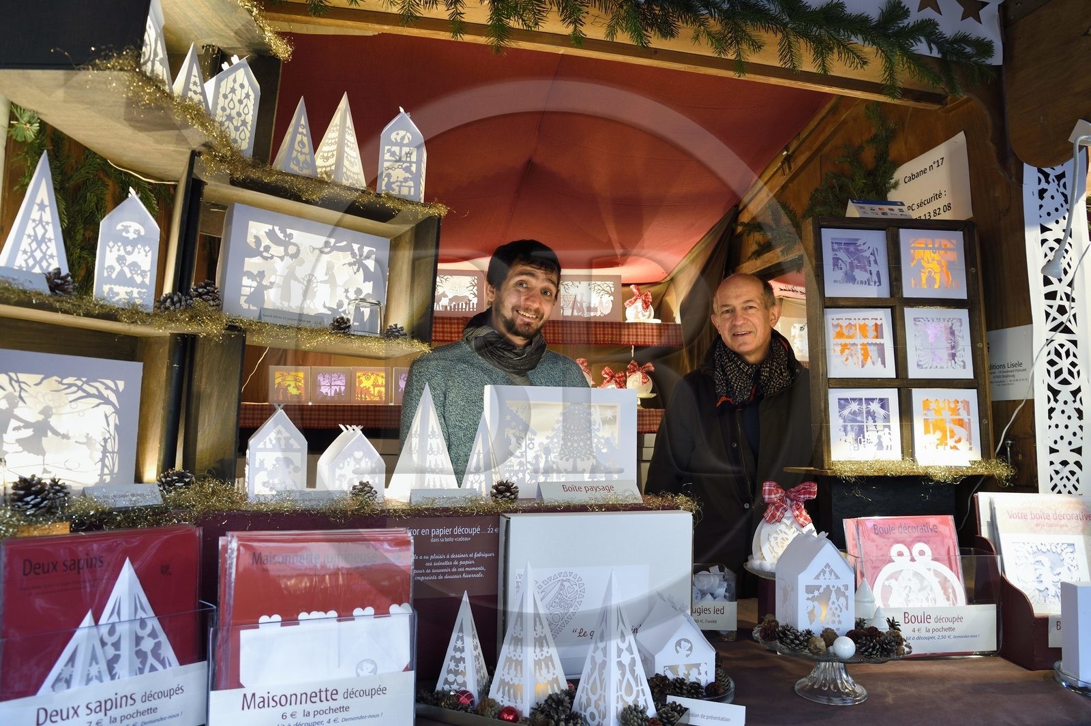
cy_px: 363
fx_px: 727
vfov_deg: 53.1
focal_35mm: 24
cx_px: 546
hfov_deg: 73.8
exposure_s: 1/10
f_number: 7.1
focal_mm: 24
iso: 800
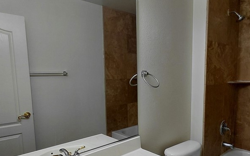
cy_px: 102
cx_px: 156
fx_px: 198
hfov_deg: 63.8
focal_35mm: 29
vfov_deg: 42.6
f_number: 2.2
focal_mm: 1.64
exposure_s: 1/60
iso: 50
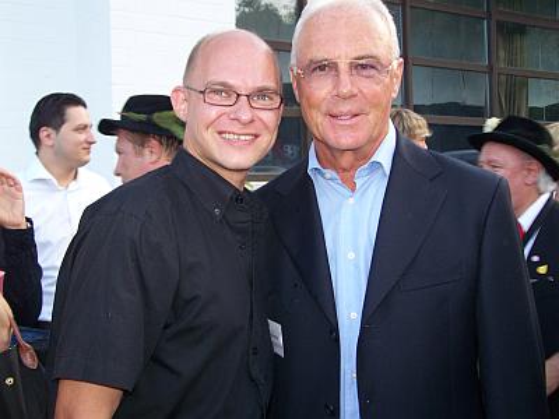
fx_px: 824
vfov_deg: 28.6
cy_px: 210
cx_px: 280
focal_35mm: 51
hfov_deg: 37.5
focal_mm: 8.5
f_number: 3
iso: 80
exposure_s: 1/60
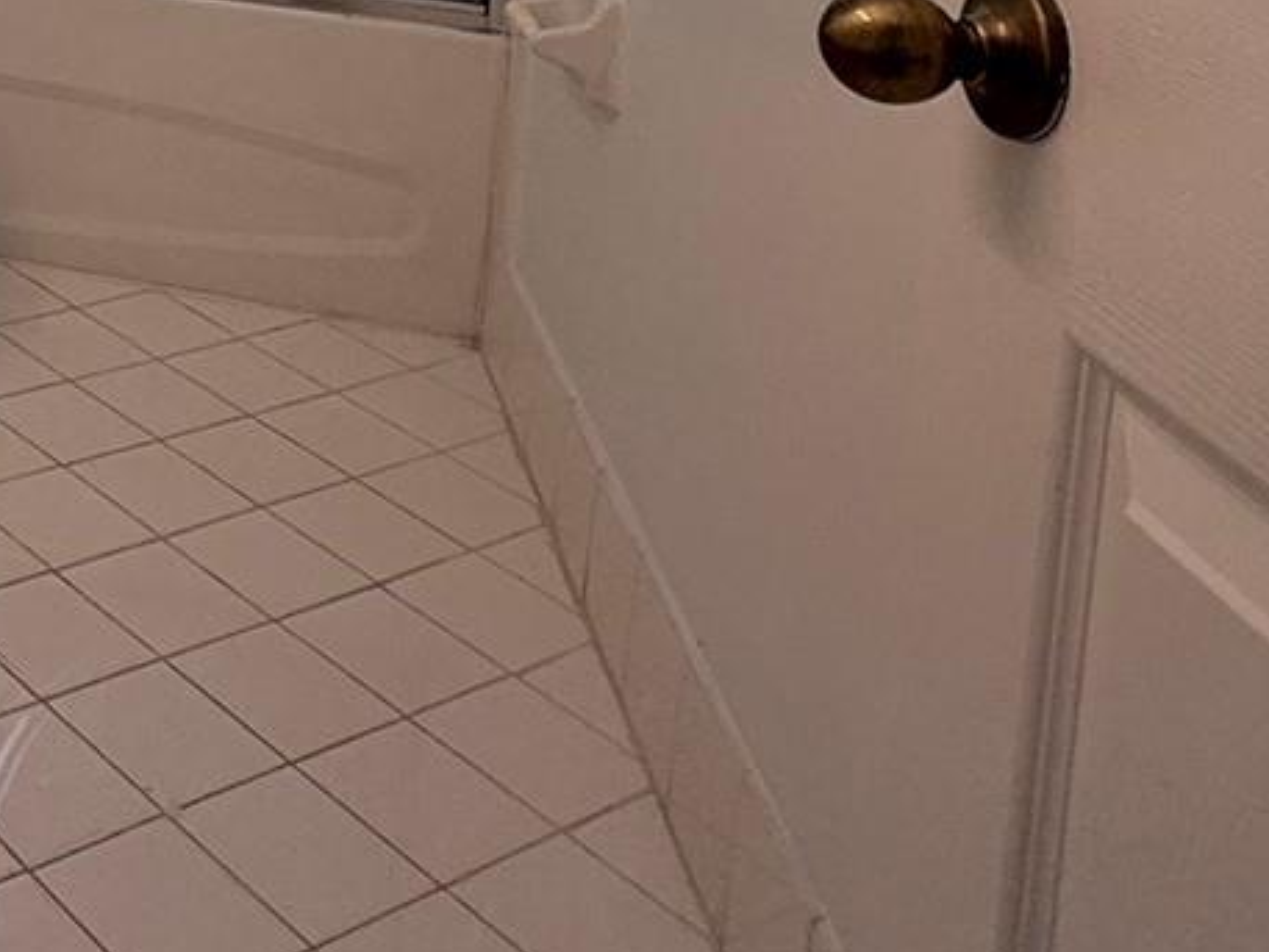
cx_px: -436
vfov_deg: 24.6
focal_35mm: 49
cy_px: -386
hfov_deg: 29.9
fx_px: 1797
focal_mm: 2.22
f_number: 2.2
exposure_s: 1/184
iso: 64
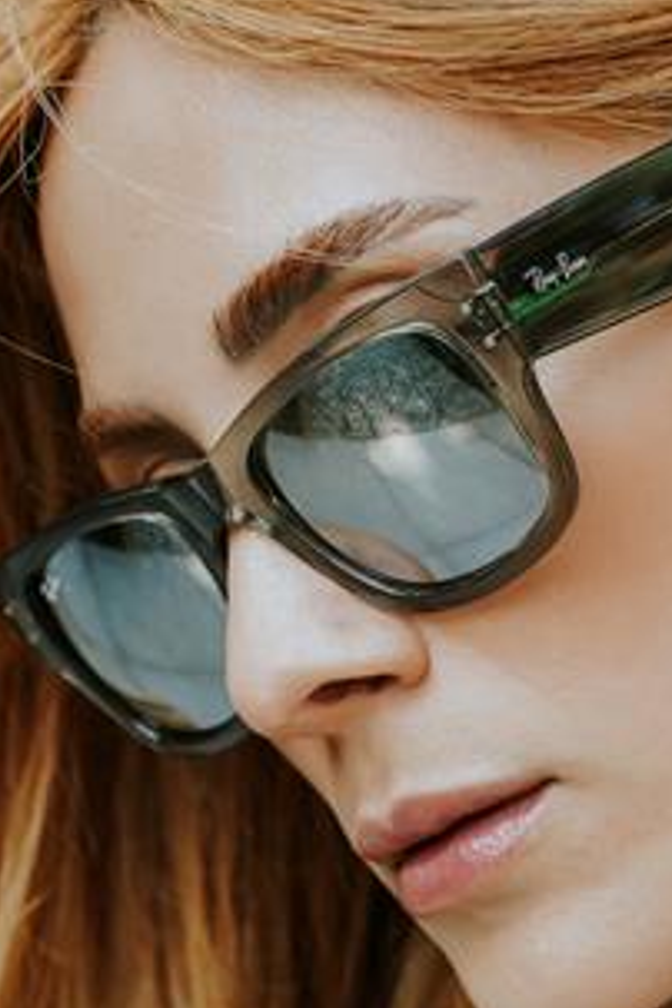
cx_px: 429
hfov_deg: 8.4
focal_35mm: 164
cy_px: 637
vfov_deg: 12.5
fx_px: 4592
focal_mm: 85
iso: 200
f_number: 5.6
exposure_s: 1/100
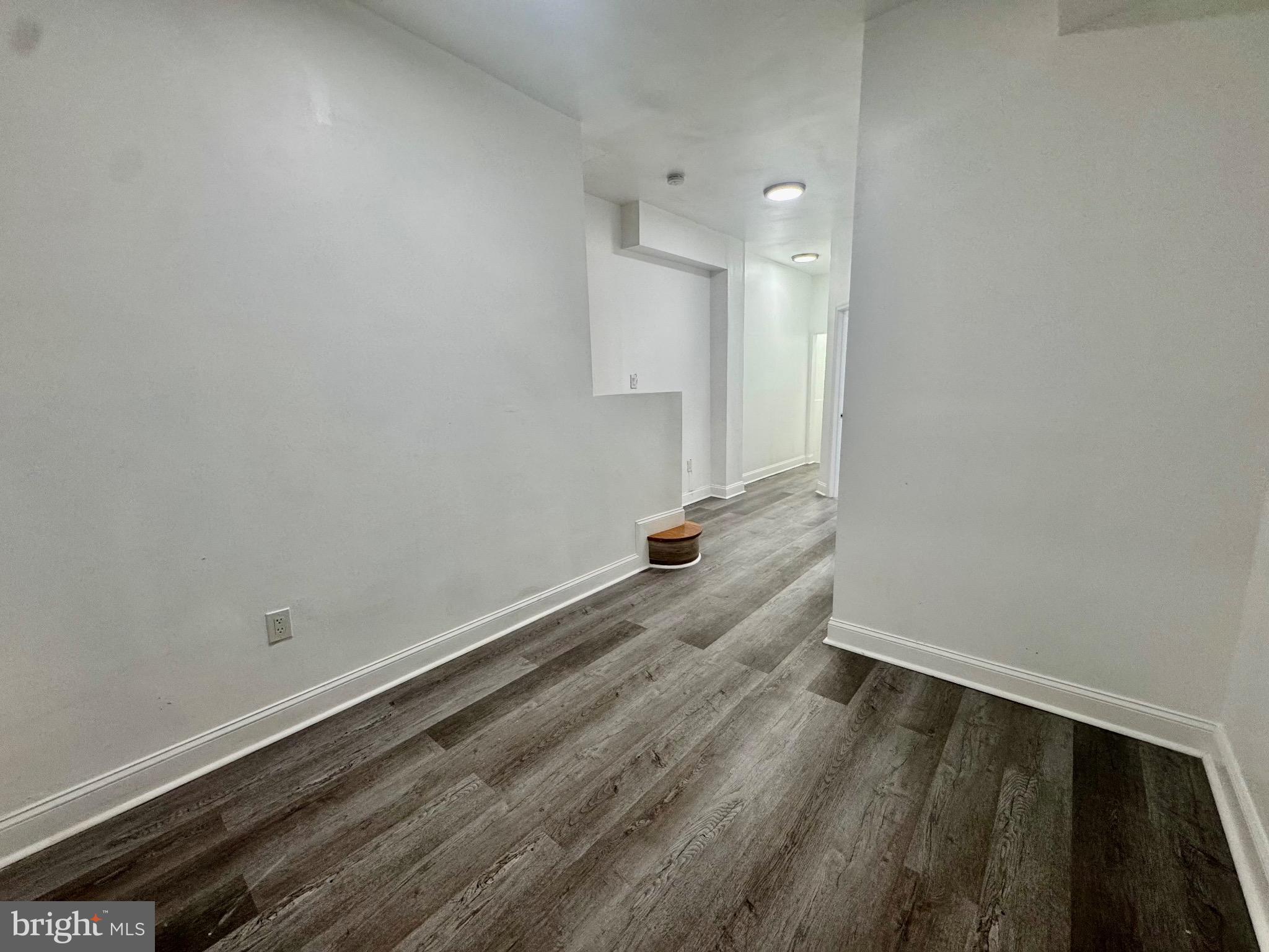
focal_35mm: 14
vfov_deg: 85.7
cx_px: 634
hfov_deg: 102.1
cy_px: 476
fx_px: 513
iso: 160
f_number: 2.2
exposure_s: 1/120
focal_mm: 2.22
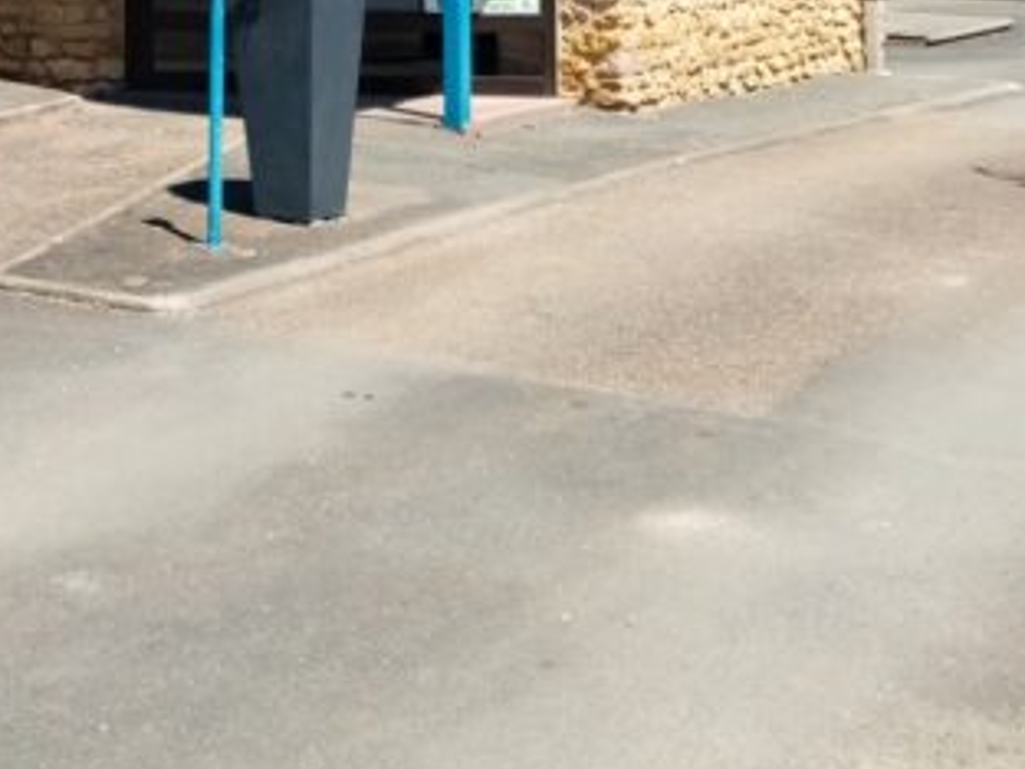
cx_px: -43
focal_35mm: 64
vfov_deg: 21.8
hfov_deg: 28.1
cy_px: -56
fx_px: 1895
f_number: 1.8
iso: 105
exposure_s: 1/998
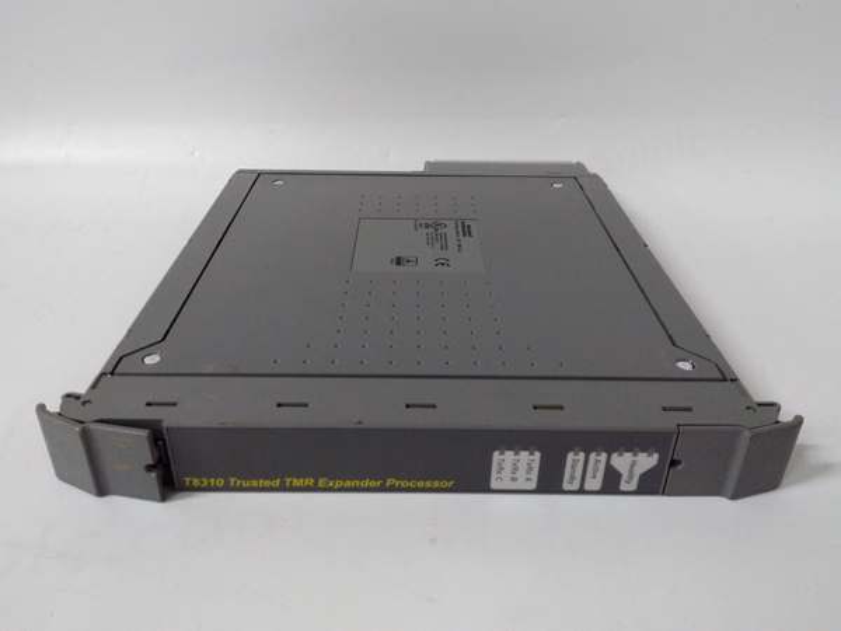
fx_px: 656
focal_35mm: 27
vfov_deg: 51.4
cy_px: 316
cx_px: 420
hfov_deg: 65.3
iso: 407
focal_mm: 3.79
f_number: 2
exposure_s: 1/33
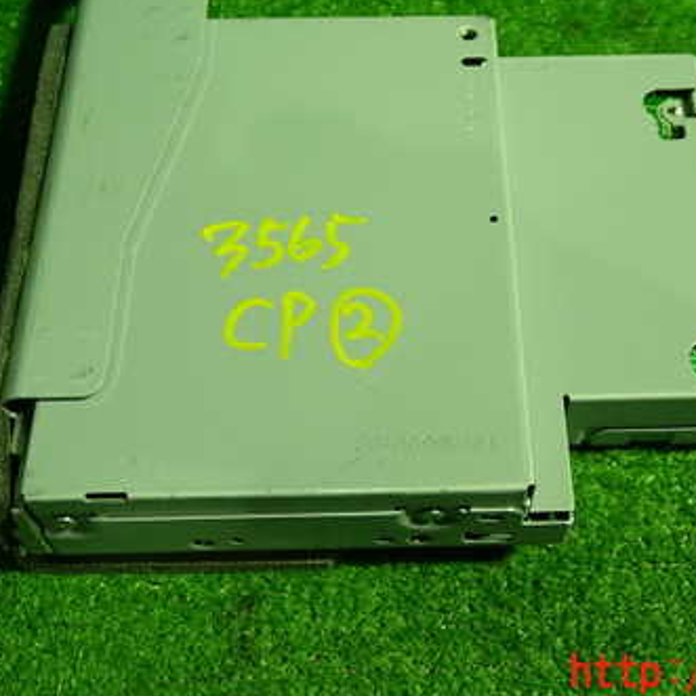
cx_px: 414
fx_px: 1092
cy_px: 227
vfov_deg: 35.0
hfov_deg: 35.2
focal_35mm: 48
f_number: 2.3
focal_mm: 5.4
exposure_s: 1/30
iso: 200
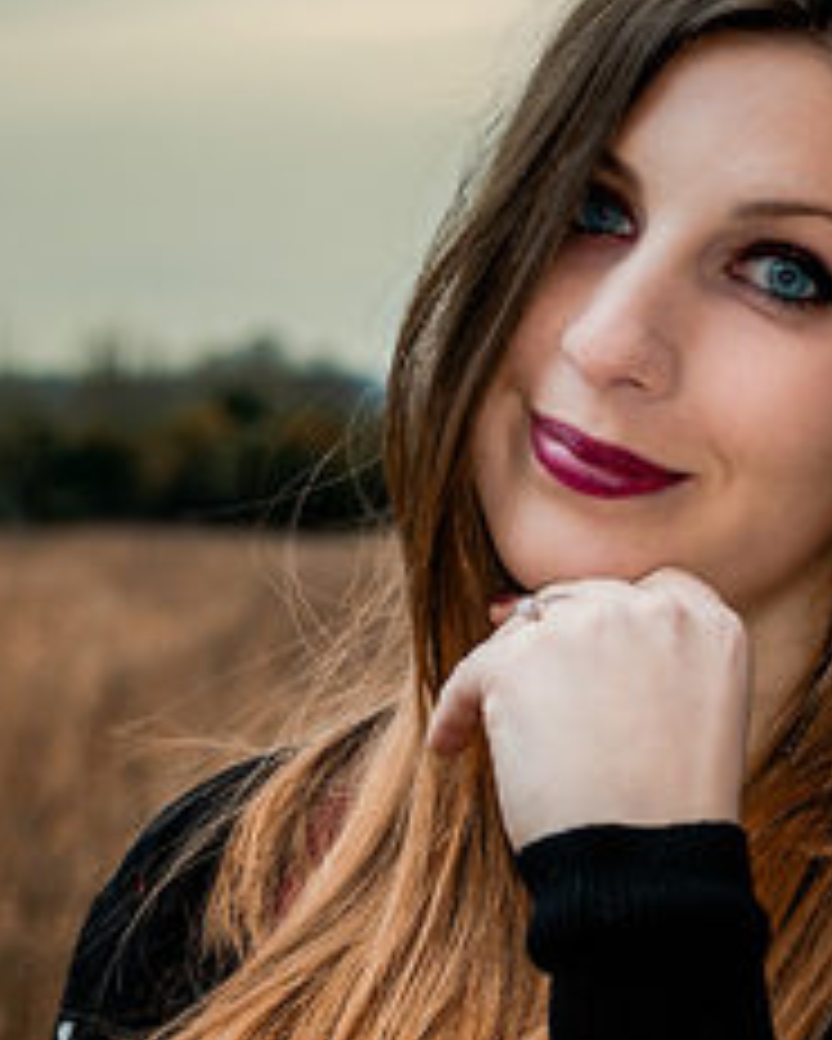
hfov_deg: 10.6
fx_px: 4491
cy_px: 909
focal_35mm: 146
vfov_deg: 13.1
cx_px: 666
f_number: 5.6
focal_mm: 60
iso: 100
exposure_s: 1/60
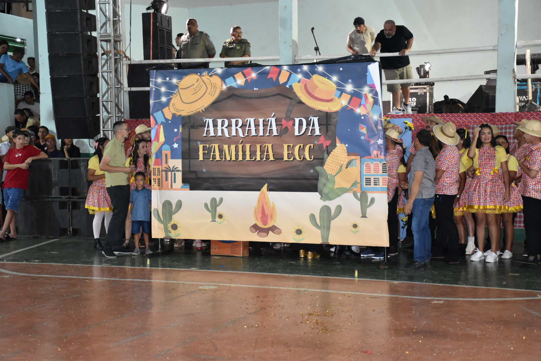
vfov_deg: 22.6
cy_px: 180
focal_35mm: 60
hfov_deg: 33.4
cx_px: 270
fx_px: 902
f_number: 4.5
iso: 3200
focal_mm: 40
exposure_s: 1/100
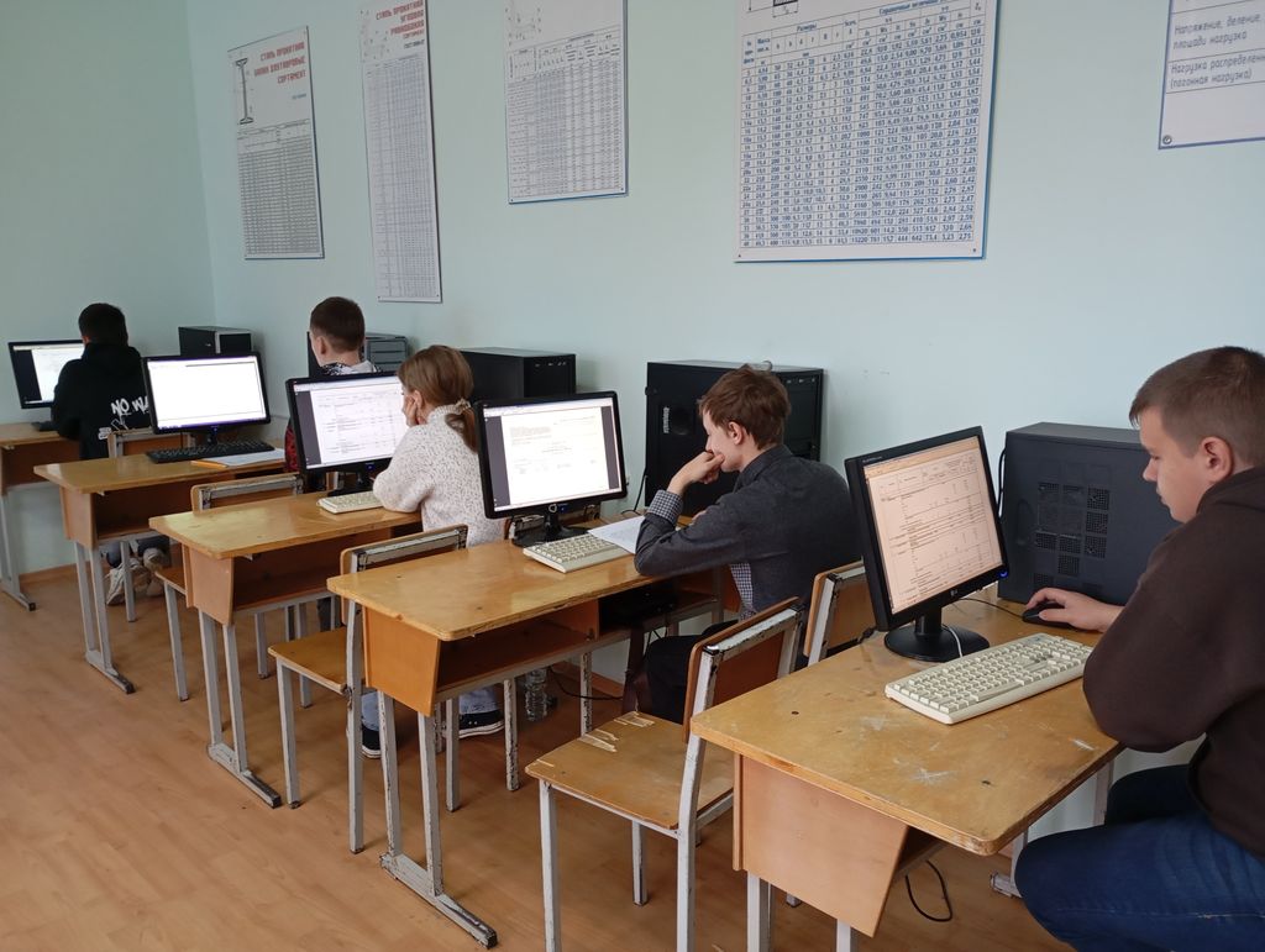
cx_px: 632
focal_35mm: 28
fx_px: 1025
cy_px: 476
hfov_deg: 63.4
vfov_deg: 49.9
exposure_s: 1/33.3
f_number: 1.8
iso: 913
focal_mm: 4.27
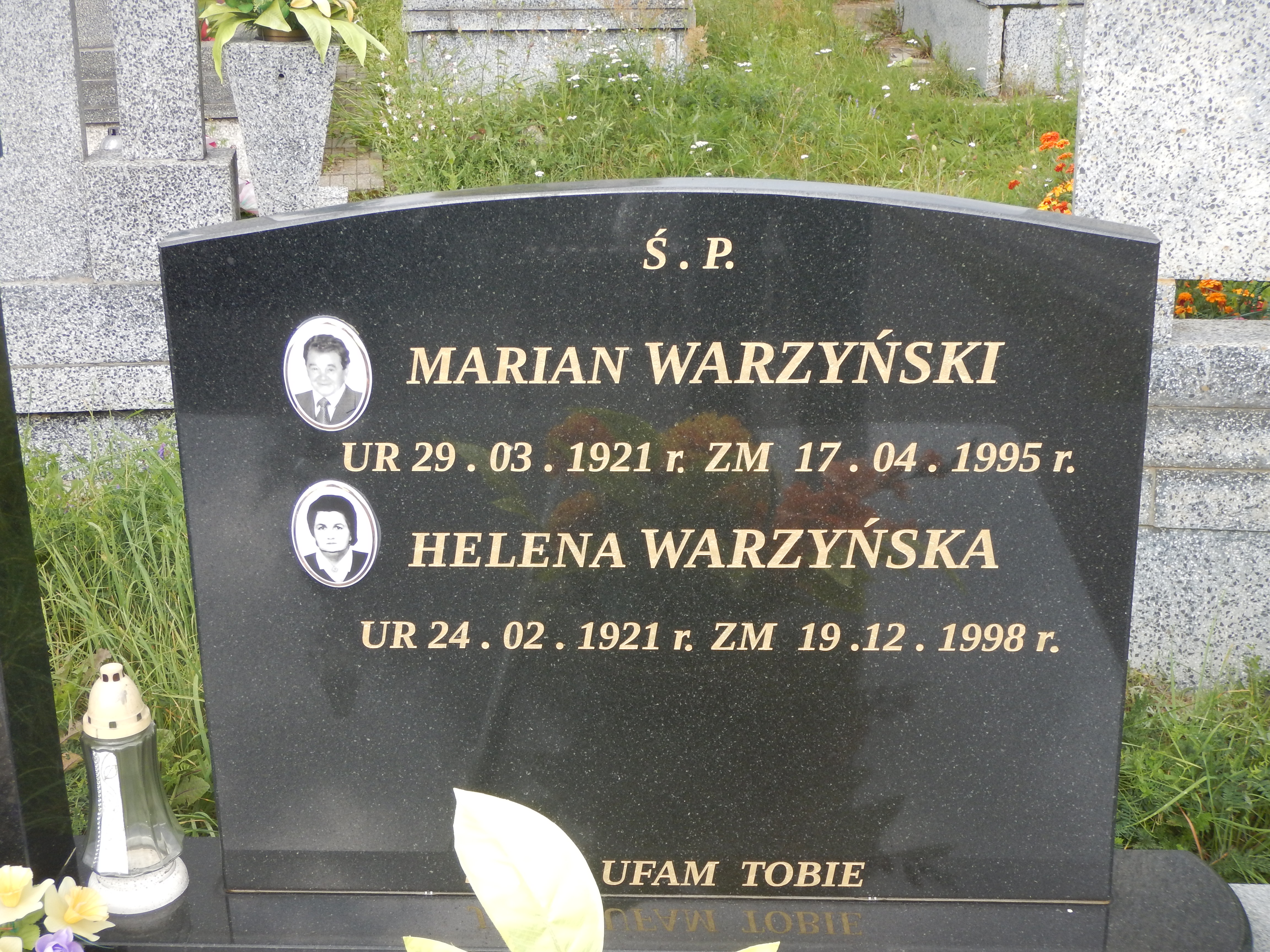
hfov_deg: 36.8
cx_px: 635
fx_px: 1908
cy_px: 476
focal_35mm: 52
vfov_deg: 28.0
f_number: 4.3
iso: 125
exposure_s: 1/125
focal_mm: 9.2
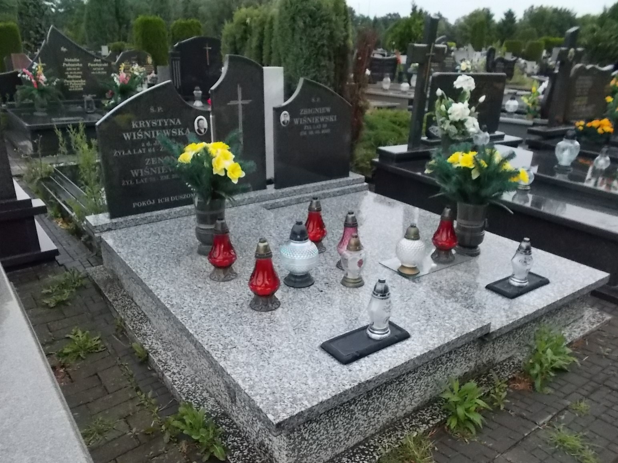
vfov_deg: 51.4
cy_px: 233
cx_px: 314
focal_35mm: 27
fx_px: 482
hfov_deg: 65.3
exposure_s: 1/320
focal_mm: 4.6
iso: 400
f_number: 8
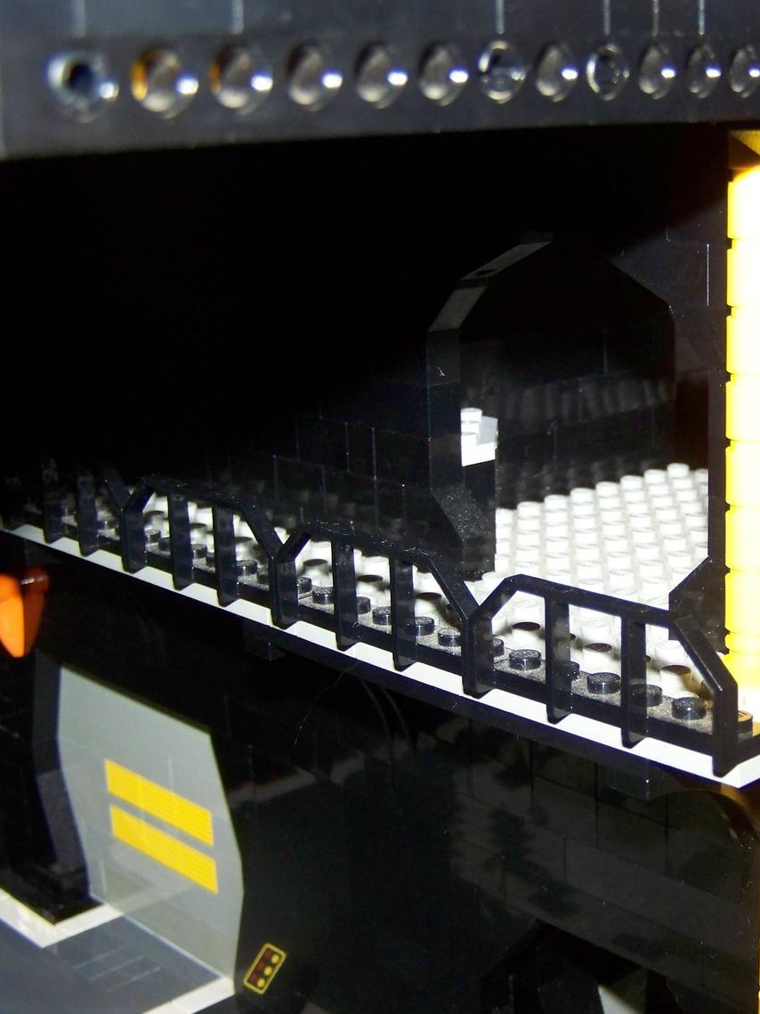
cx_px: 570
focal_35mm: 58
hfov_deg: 24.9
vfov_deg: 33.2
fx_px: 1698
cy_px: 507
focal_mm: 7.2
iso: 200
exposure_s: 1/30
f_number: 2.8
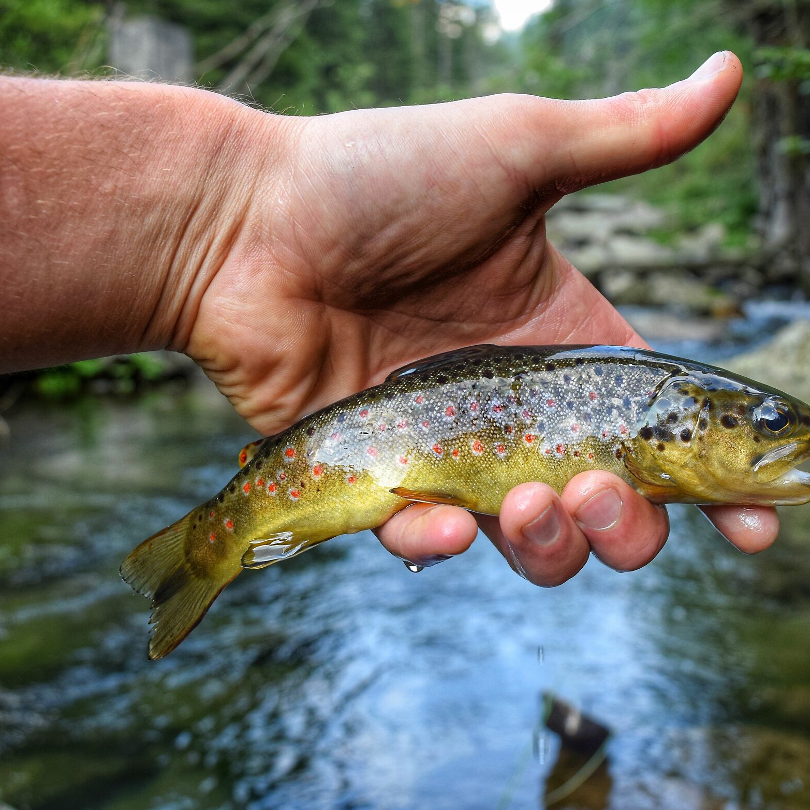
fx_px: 1138
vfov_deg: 39.2
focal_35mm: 43
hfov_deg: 38.9
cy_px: 406
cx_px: 500
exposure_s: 1/125
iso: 400
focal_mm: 22
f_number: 5.6
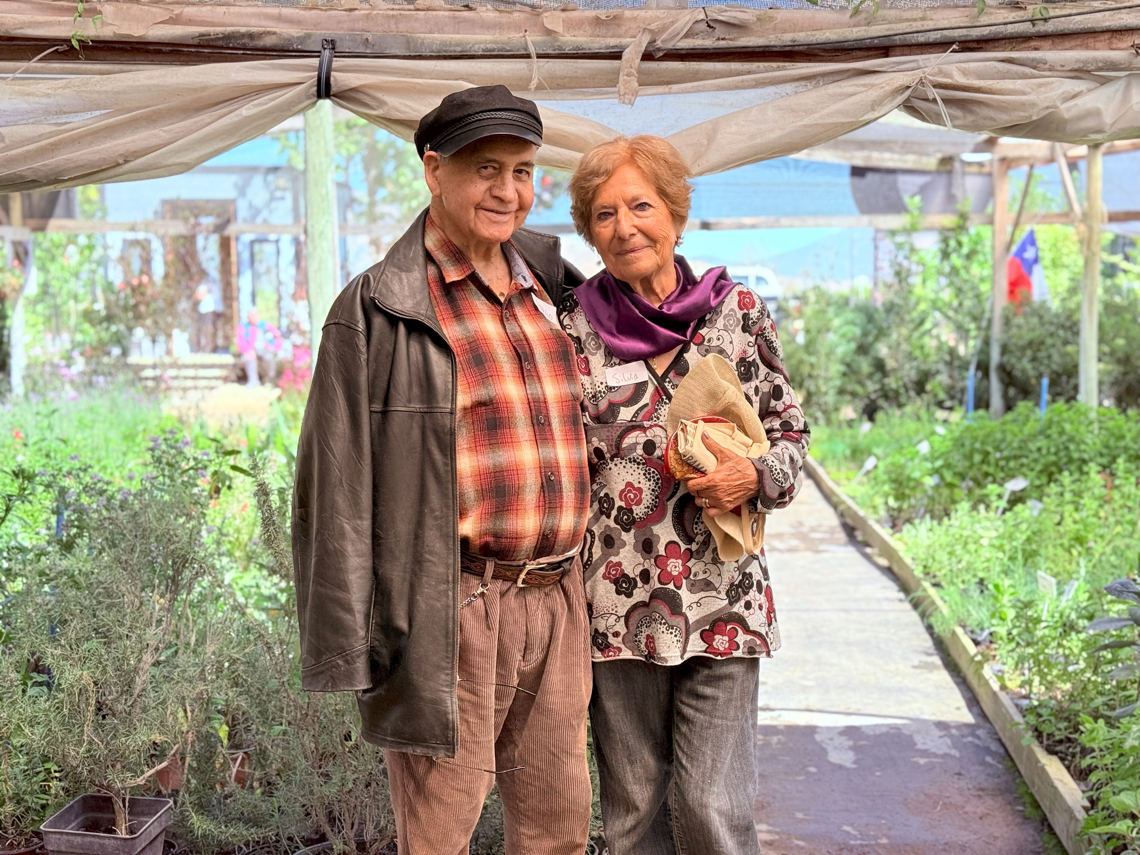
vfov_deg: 30.3
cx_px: 570
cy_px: 428
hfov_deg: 39.7
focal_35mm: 48
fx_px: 1581
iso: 64
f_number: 1.78
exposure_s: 1/382
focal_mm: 6.76
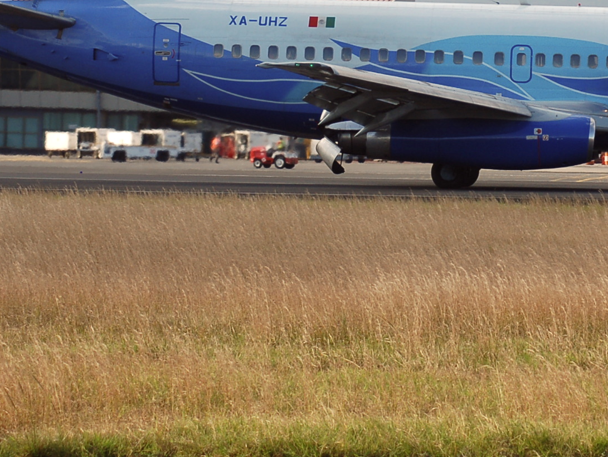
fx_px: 4445
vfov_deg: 5.9
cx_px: 445
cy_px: 47
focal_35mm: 253
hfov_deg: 7.8
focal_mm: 85
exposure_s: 1/500
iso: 280
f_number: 5.6
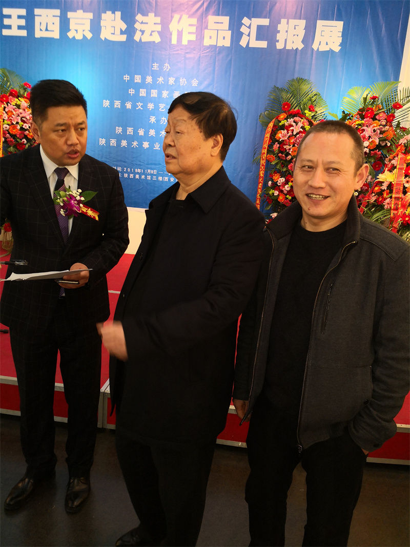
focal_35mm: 27
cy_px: 274
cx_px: 205
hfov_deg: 51.4
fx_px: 426
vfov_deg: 65.3
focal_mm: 3.95
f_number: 1.6
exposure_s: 1/50
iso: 100
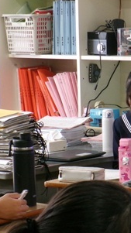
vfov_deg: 10.8
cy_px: 125
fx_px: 1237
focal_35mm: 200
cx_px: 153
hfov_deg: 6.0
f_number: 6.2
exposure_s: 1/34
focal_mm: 20.6
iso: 679
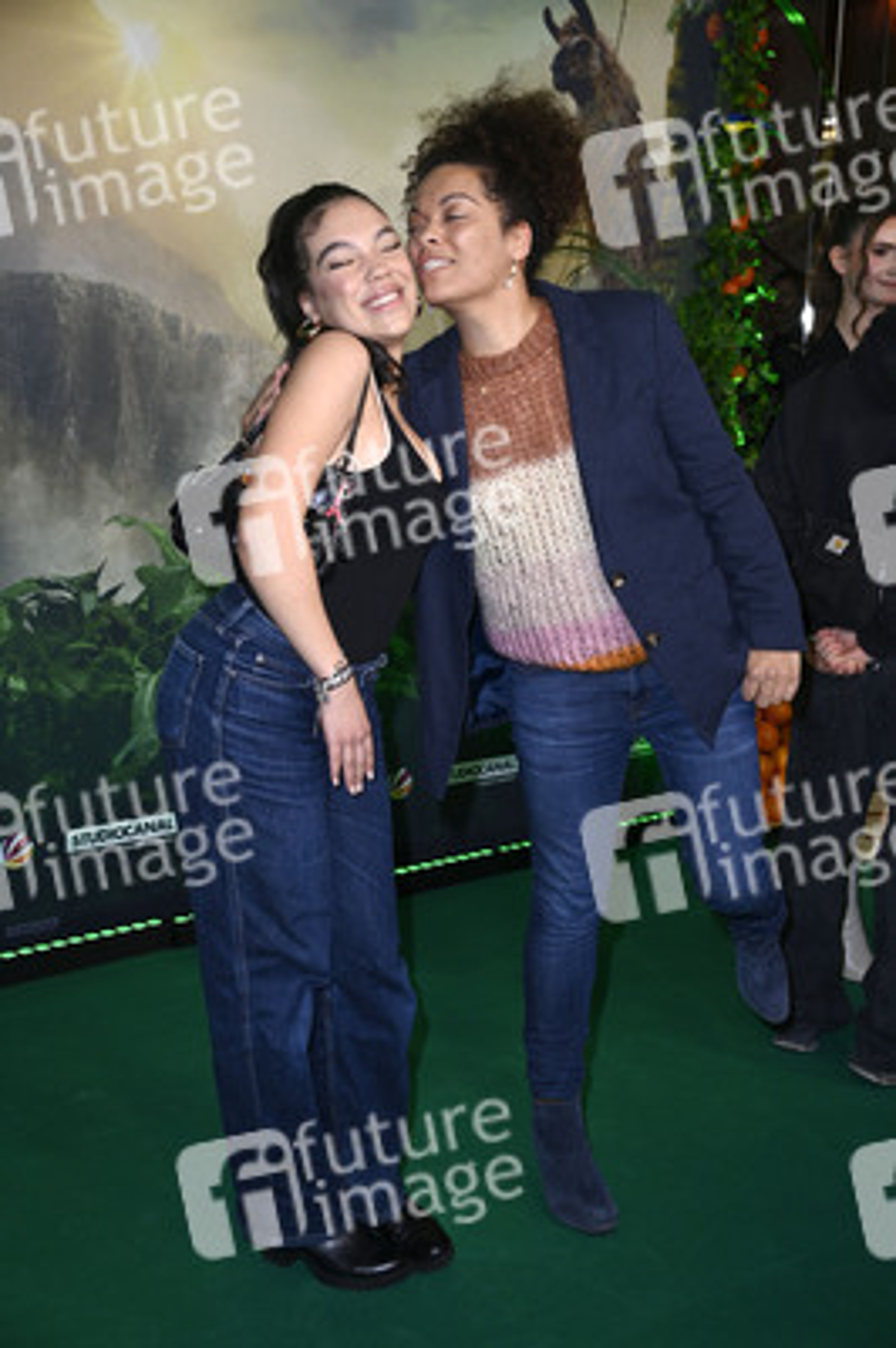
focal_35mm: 52
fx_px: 1945
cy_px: 674
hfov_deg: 25.9
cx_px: 448
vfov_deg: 38.2
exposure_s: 1/250
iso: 500
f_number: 5
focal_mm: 52
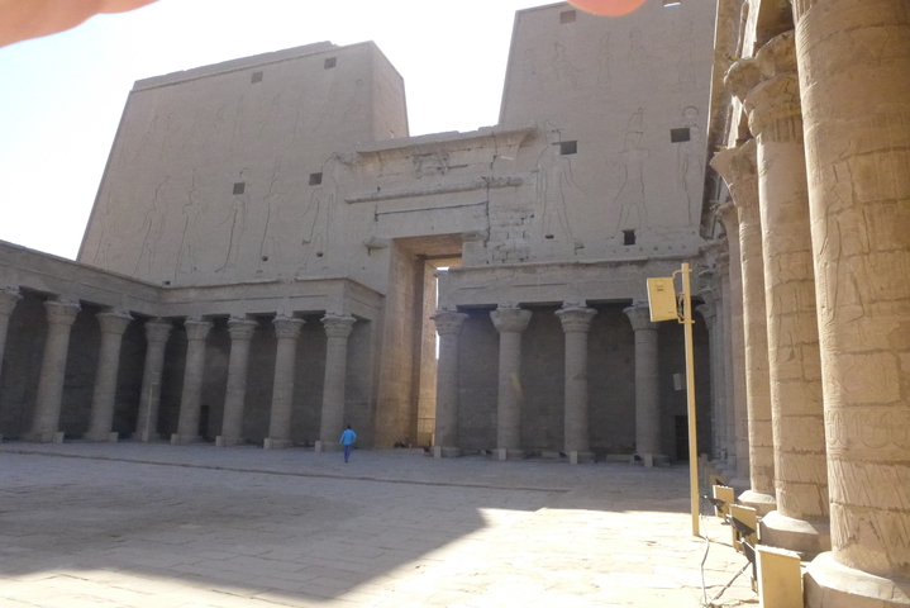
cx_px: 455
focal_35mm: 24
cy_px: 304
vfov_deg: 53.2
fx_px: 607
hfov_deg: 73.7
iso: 1600
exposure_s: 1/3200
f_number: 6.3
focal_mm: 4.7
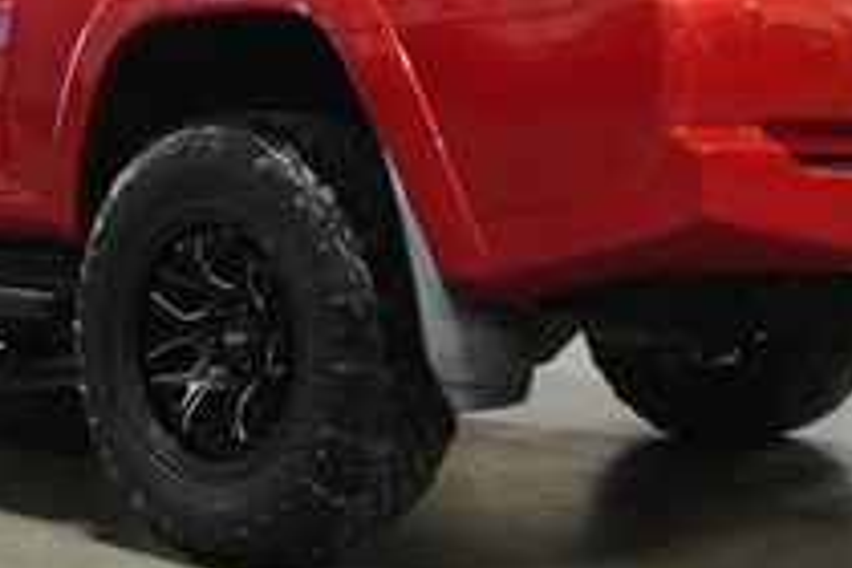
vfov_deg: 18.0
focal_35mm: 73
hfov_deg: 27.7
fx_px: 1728
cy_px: -47
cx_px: 442
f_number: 3.5
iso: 4000
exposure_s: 1/160
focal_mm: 16
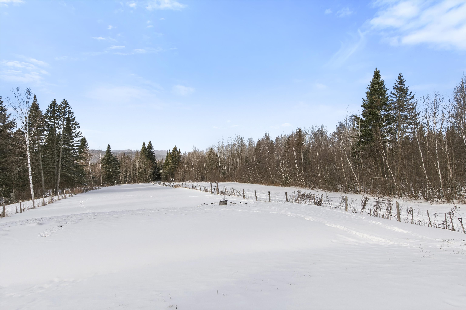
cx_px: 233
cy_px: 155
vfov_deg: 70.4
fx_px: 220
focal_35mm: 17
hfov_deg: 93.3
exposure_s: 1/250
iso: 100
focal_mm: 11.5
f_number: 8
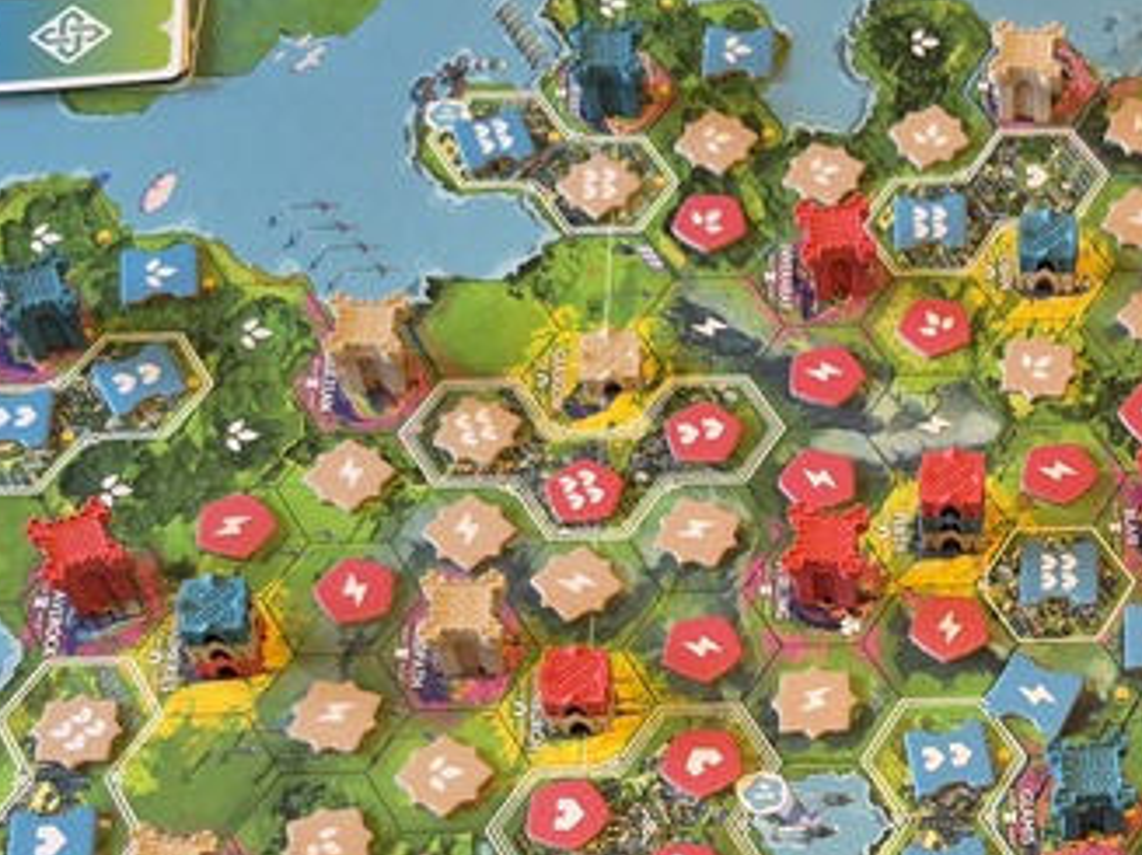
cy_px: 914
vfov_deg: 19.6
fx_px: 2374
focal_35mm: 72
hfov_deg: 26.1
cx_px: 1034
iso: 400
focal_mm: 5.4
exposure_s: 1/100
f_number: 1.8
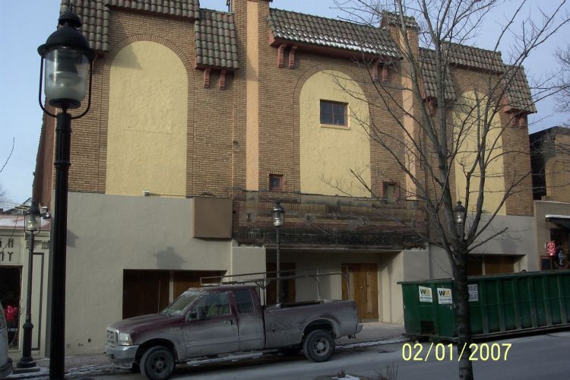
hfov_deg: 50.7
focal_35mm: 38
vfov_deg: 35.1
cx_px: 285
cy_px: 190
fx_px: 602
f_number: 4.8
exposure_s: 1/350
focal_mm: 8
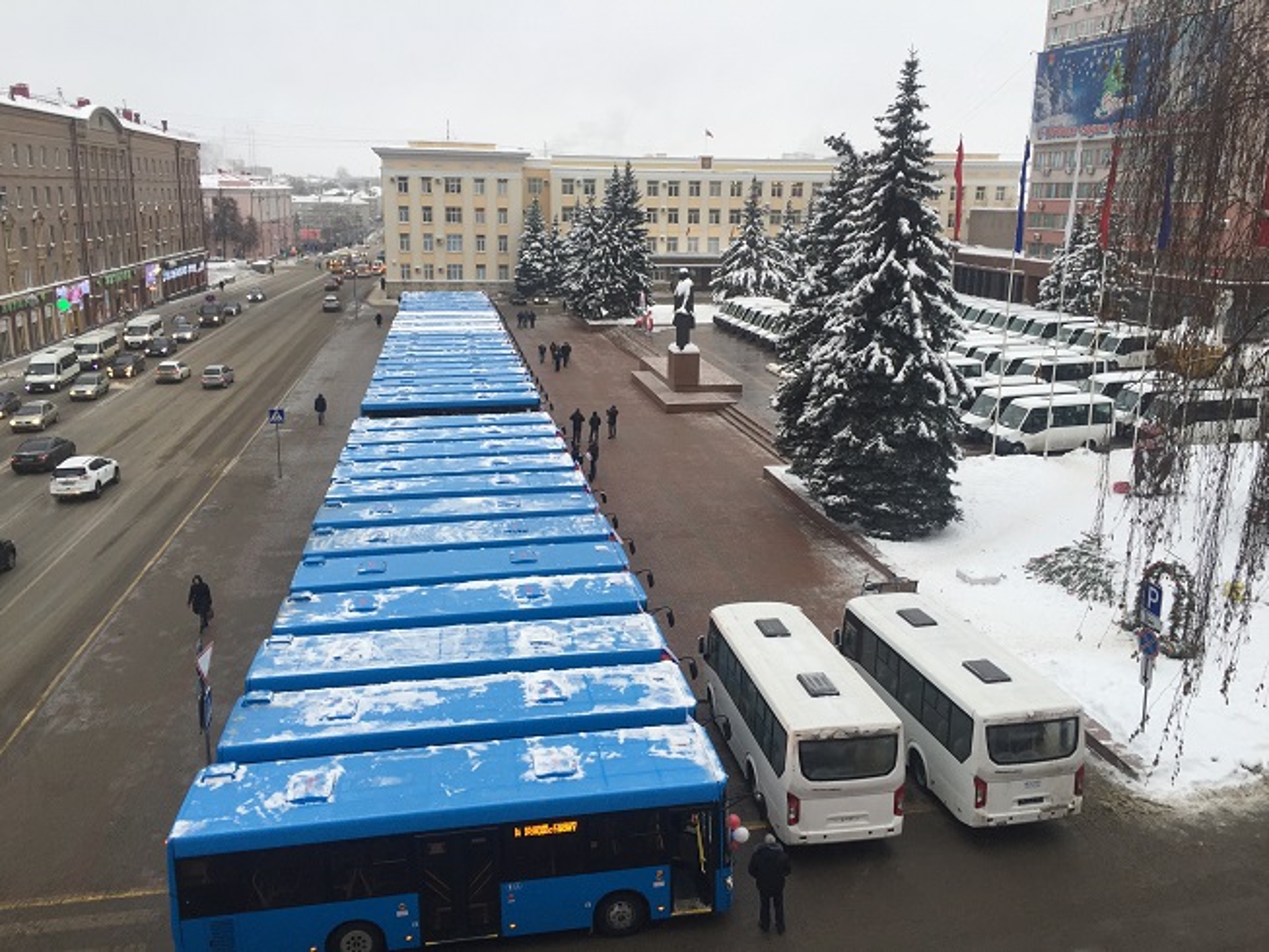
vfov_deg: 48.2
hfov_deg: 61.7
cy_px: 476
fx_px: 1063
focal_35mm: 29
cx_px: 634
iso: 32
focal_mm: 4.15
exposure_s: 1/100
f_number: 2.2
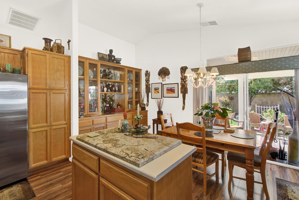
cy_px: 98
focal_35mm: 16
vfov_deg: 73.8
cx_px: 140
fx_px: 133
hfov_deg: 96.6
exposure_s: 1/6
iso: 100
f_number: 14
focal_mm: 14
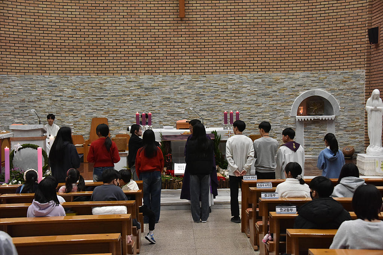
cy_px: 128
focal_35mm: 56
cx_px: 192
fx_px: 596
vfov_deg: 24.2
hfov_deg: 35.6
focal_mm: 56
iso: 3200
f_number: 5
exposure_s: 1/125
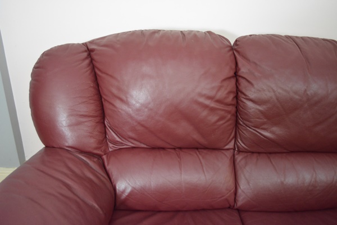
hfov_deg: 57.2
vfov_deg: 40.0
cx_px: 168
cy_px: 112
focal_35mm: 33
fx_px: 309
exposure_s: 1/30
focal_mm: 22
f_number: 4
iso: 2500
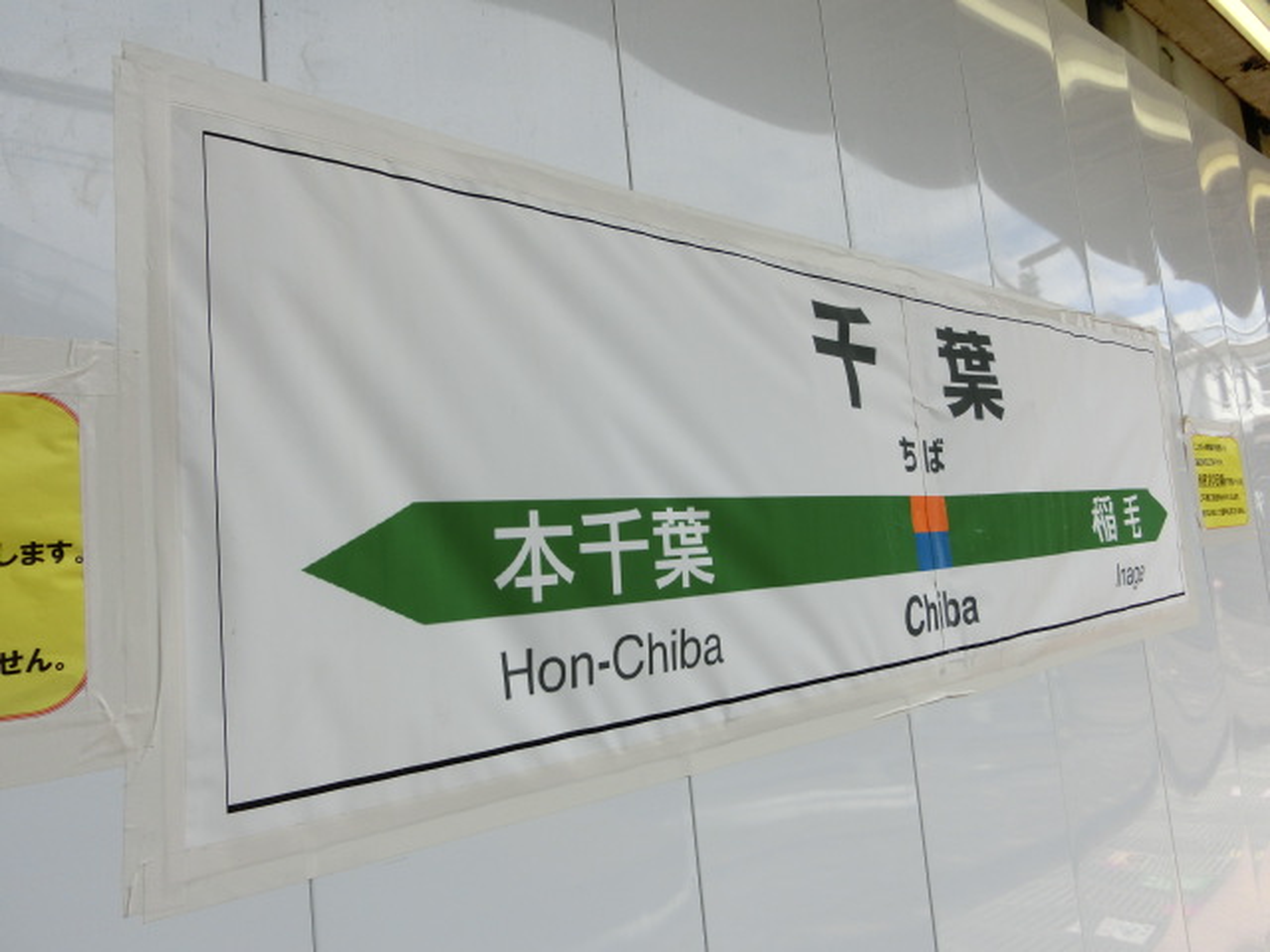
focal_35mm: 25
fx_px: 917
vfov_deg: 54.9
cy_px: 476
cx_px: 635
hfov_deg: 69.4
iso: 80
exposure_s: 1/400
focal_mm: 4.5
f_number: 3.5
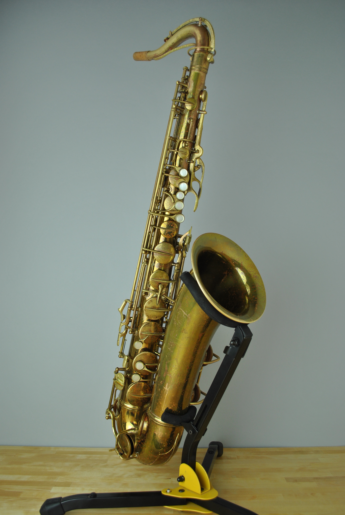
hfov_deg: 43.7
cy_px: 258
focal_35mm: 30
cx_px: 172
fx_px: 430
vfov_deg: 61.9
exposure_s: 1/100
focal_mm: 20
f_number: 5
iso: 200
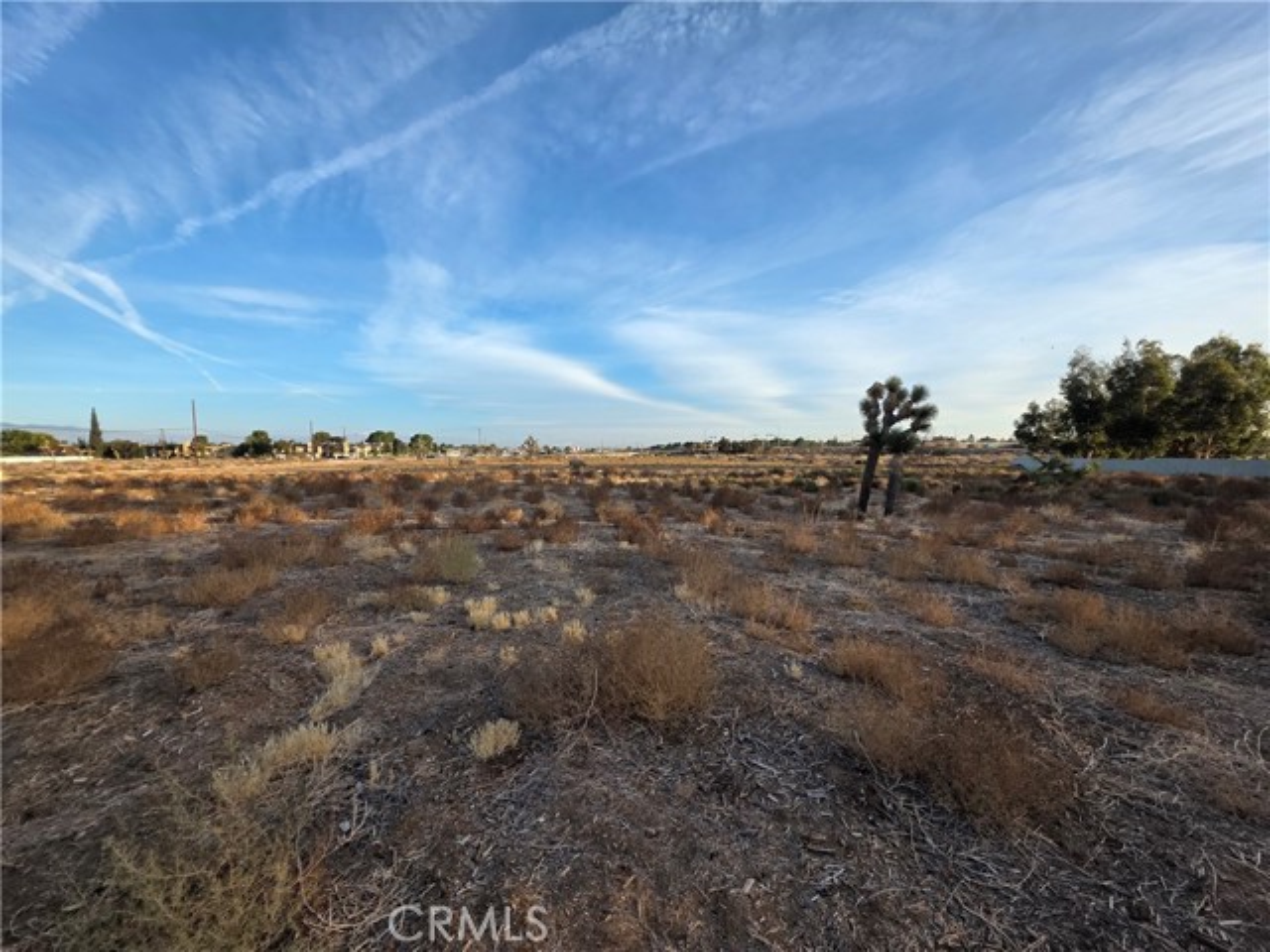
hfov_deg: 106.2
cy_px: 476
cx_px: 635
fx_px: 477
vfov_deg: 89.9
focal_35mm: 13
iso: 40
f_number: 1.9
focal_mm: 2.2
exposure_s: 1/786
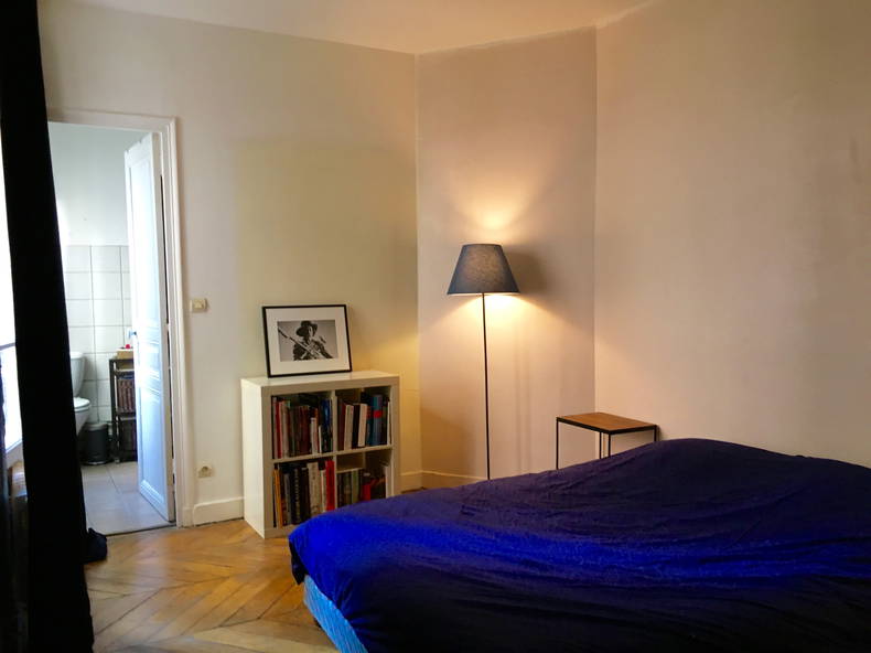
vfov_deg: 48.2
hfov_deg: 61.7
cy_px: 326
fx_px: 729
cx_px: 436
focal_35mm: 29
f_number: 2.2
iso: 125
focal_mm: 4.15
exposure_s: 1/33
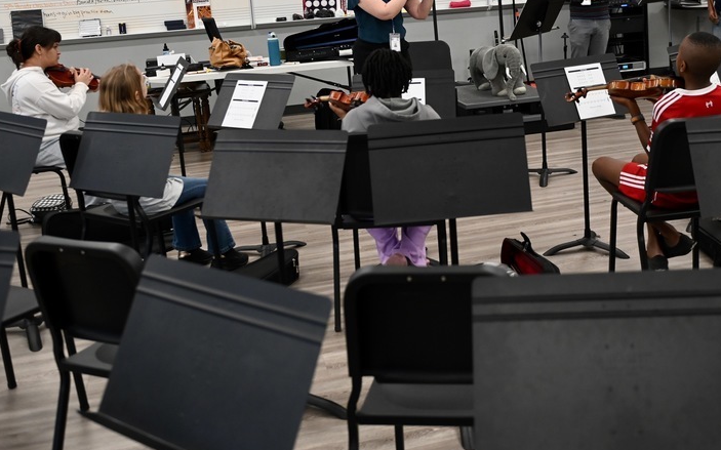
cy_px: 109
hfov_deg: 43.2
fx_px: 904
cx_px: 439
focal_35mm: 46
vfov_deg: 27.6
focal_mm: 31
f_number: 2.8
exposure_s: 1/200
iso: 1600
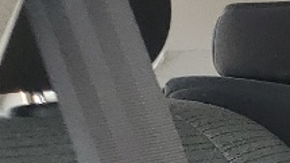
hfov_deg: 7.9
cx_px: 1024
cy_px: 516
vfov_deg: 5.4
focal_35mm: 211
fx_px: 1623
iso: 50
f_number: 1.5
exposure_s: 1/200
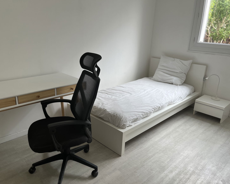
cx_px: 104
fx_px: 191
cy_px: 92
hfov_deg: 62.1
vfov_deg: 51.5
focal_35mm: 28
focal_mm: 5.1
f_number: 1.6
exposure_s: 1/121
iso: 40
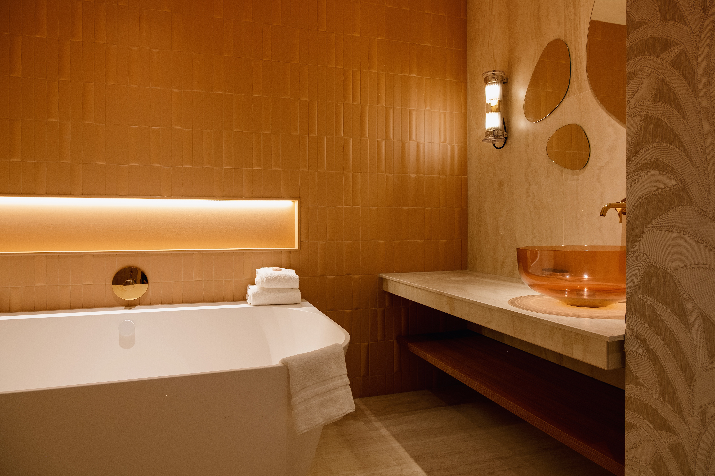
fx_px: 457
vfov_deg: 55.1
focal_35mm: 23
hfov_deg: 76.1
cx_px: 358
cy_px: 238
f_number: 4.5
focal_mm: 15
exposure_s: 1/15
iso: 250
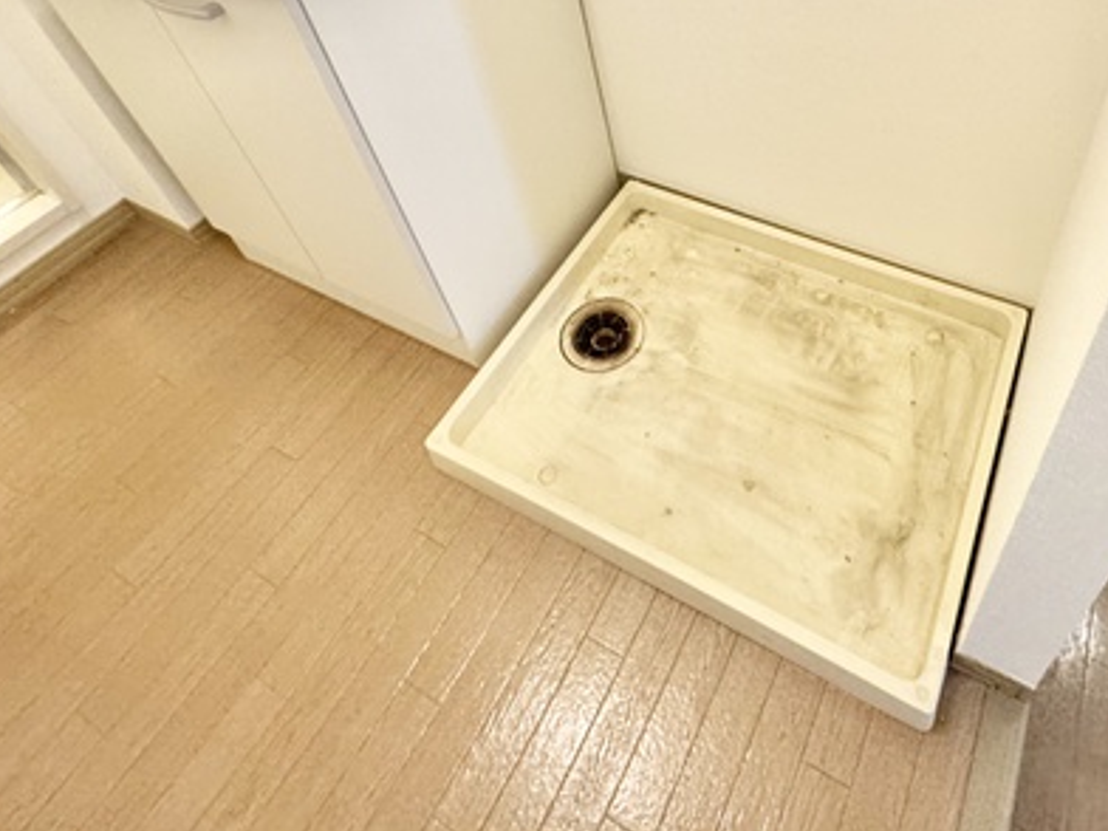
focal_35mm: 25
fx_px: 800
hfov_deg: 67.7
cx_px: 726
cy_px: 106
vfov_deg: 49.7
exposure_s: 1/60
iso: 250
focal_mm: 2.22
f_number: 2.2
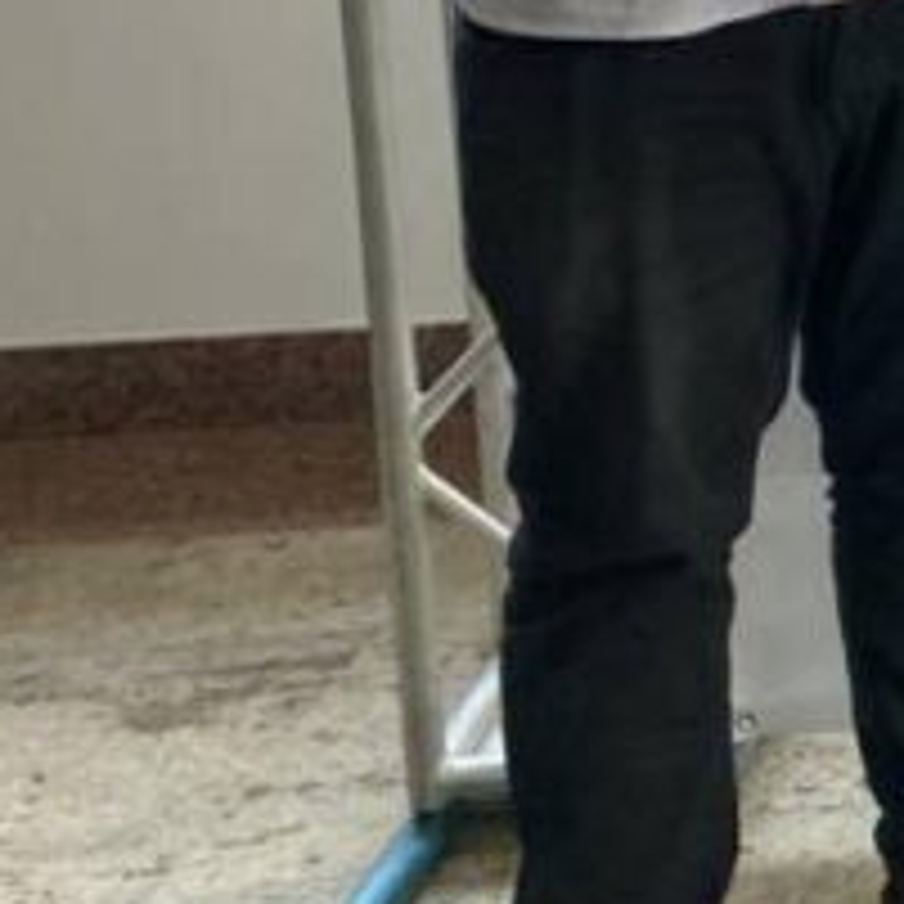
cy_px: -621
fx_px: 3457
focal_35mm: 117
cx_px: 2208
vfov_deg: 13.6
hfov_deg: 11.9
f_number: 1.8
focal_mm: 4.25
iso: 80
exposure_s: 1/121
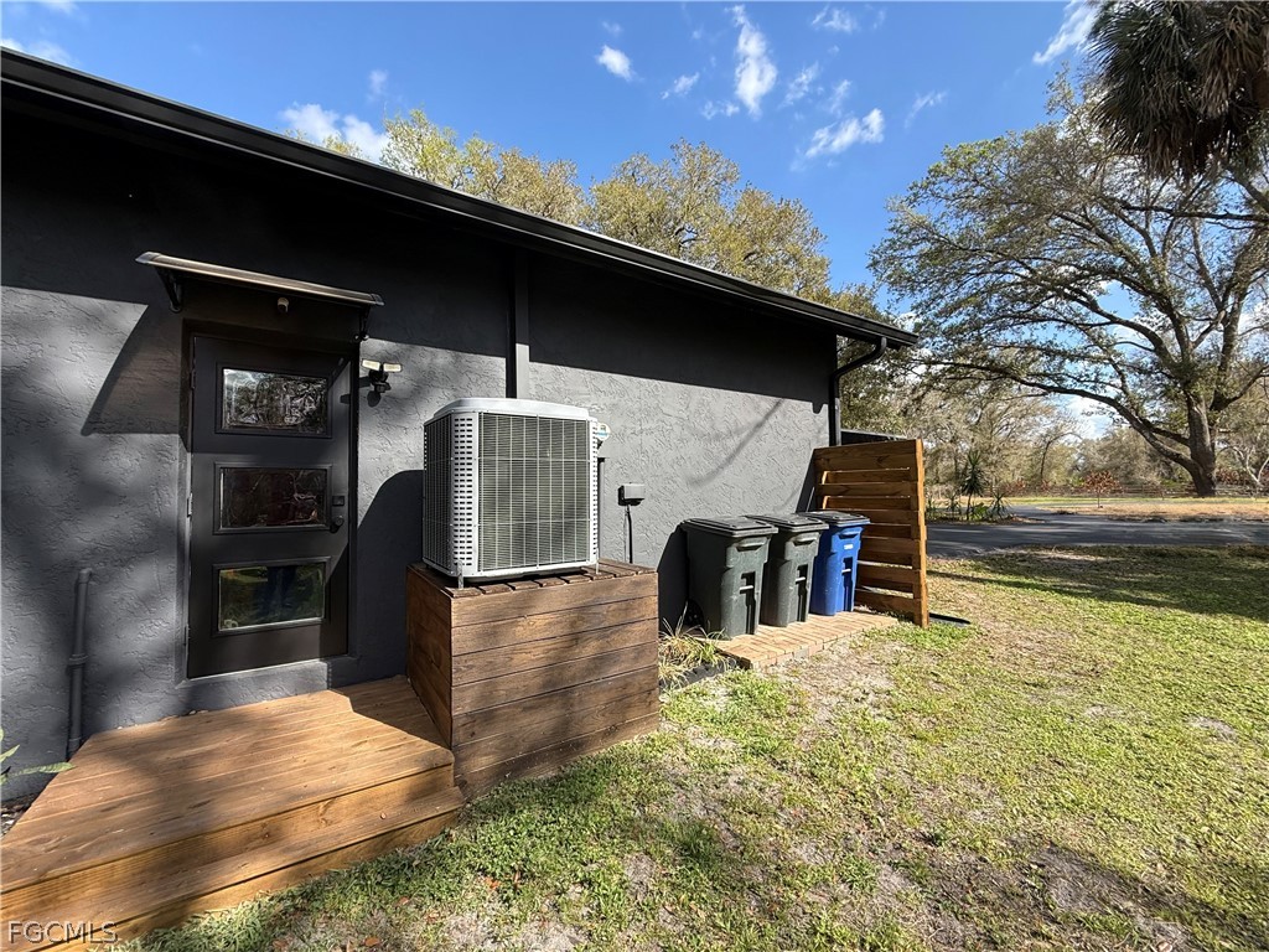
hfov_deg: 102.1
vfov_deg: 85.7
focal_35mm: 14
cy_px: 476
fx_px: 513
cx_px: 634
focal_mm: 2.22
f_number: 2.2
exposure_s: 1/664
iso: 50
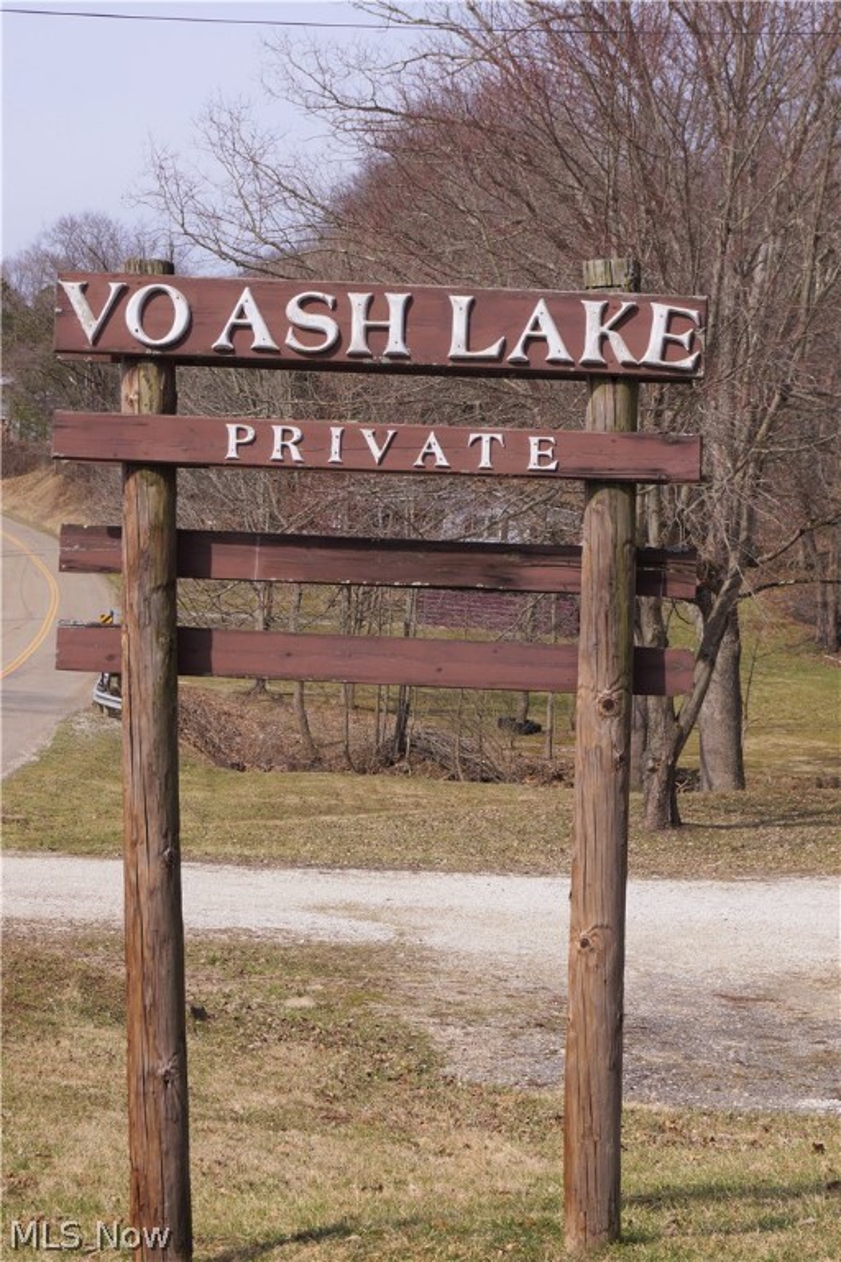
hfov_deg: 18.2
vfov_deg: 27.0
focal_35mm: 75
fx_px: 2628
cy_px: 631
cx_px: 420
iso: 100
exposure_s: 1/320
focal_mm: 50
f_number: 9
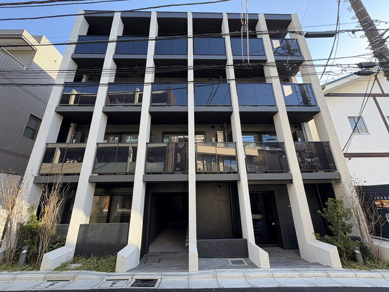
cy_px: 146
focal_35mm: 14
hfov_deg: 102.1
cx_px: 194
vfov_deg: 85.7
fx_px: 157
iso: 40
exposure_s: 1/99
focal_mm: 2.22
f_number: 2.2
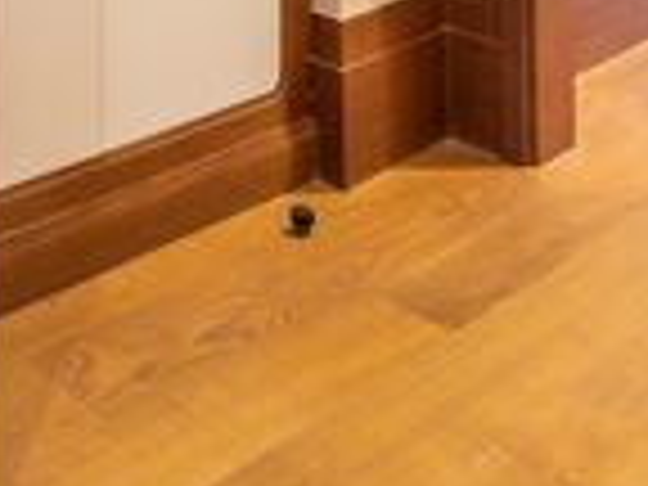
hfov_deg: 25.3
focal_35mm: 66
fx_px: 1235
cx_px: -200
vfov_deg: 17.5
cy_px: -418
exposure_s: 5
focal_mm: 14
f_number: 10
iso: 50
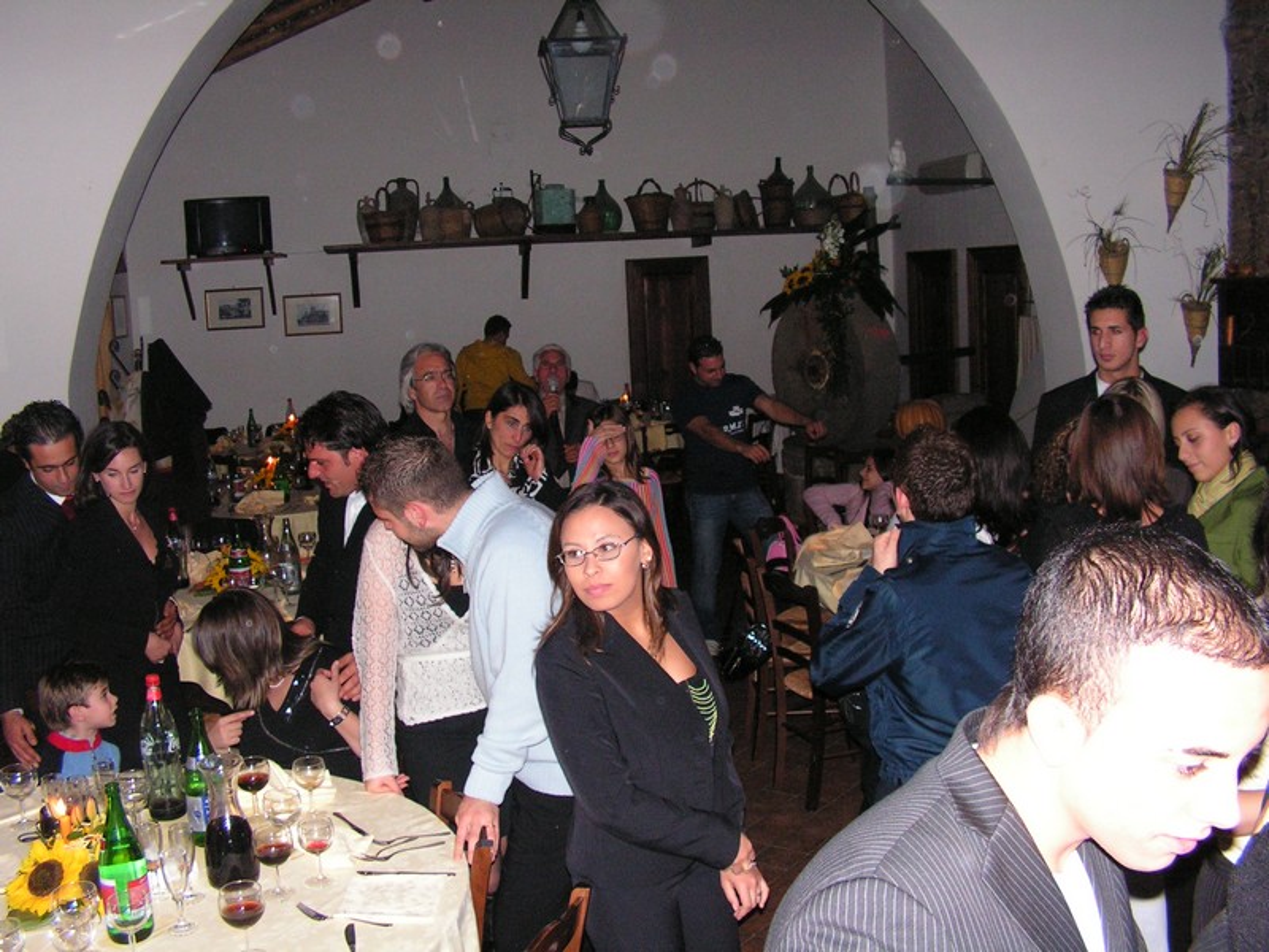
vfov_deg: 39.7
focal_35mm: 36
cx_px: 634
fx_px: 1320
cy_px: 476
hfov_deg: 51.4
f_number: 3.2
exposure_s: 1/40
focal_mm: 6
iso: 200
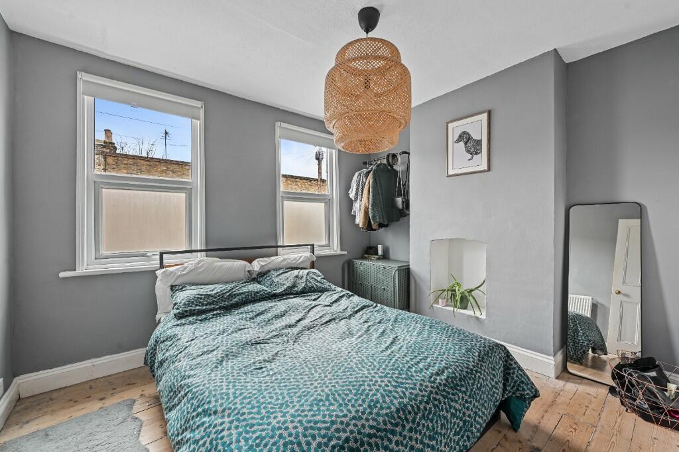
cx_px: 340
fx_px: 273
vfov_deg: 79.1
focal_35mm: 14
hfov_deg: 102.3
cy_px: 226
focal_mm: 14.5
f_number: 8
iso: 400
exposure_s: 1/4
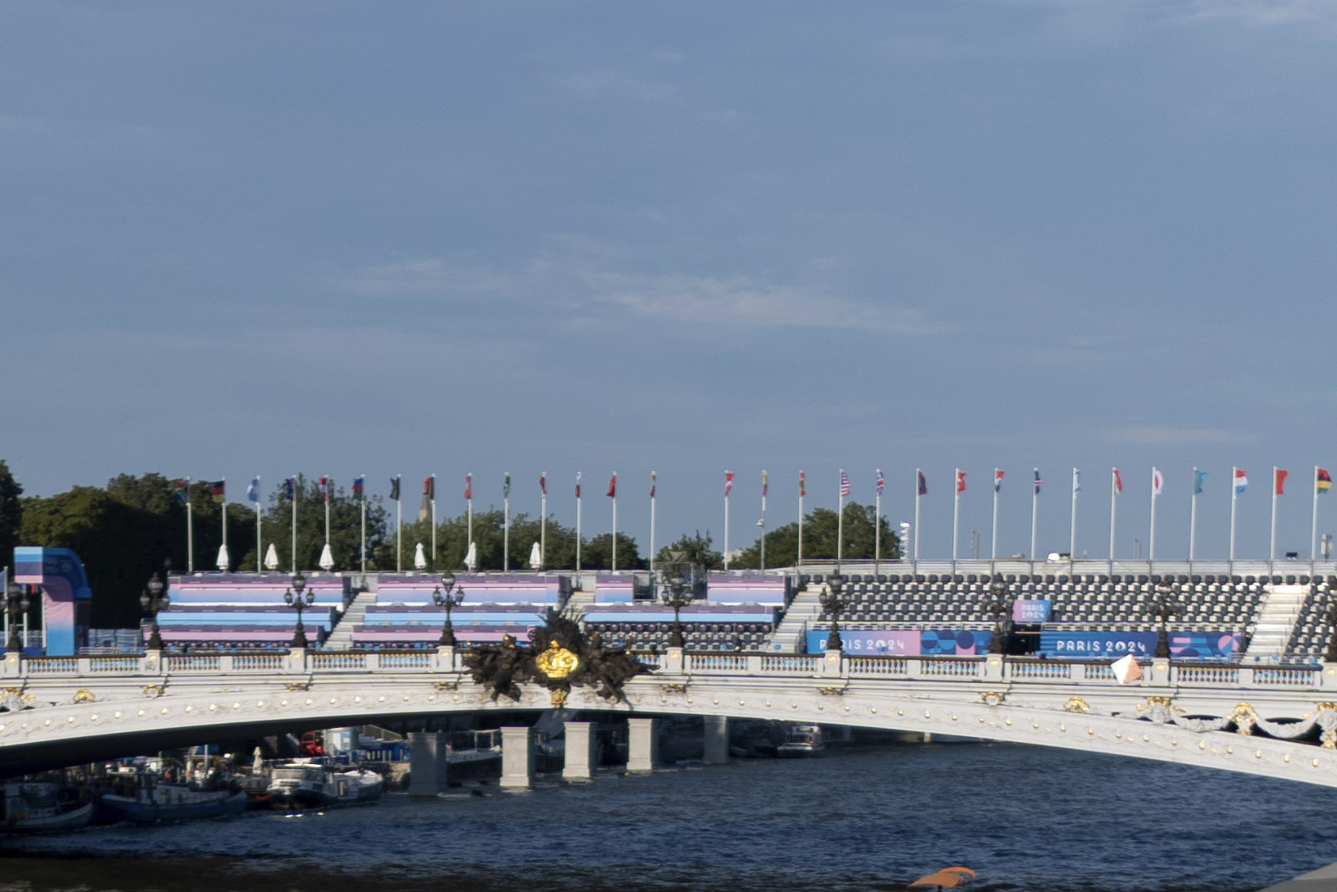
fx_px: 4679
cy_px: 1586
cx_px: 616
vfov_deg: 10.3
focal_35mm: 126
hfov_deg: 16.3
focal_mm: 35
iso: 125
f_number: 1.4
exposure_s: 1/12800
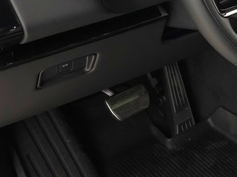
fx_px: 534
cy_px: 69
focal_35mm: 78
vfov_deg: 18.8
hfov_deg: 23.0
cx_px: 285
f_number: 1.7
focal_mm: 6.3
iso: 250
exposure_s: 1/60
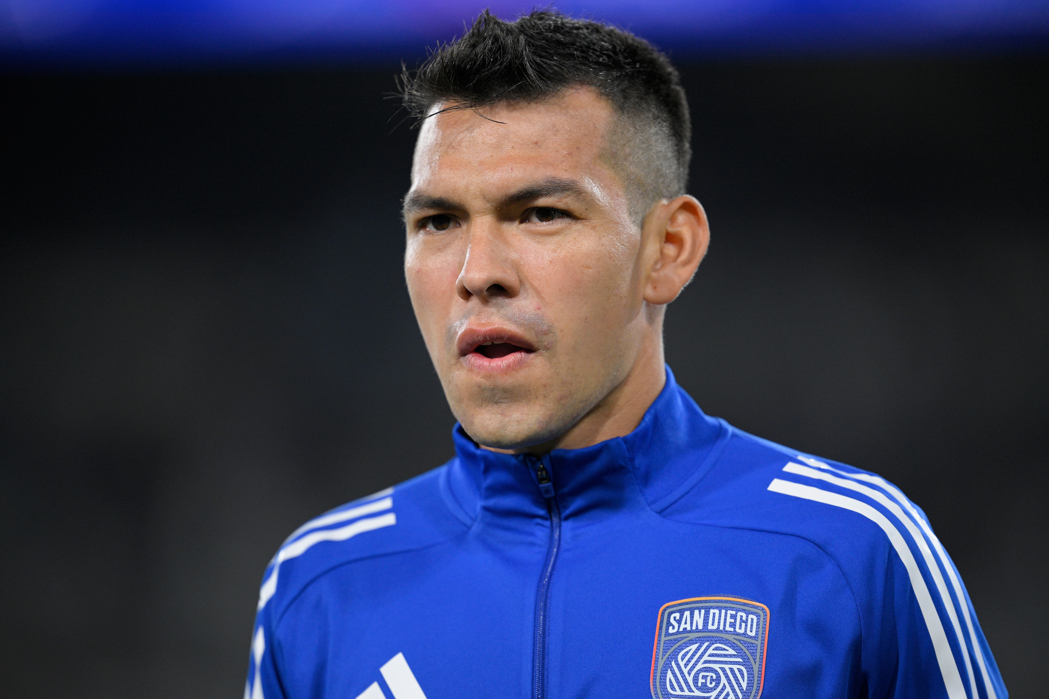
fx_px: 11655
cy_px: 350
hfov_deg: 5.2
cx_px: 524
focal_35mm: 400
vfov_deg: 3.4
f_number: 2.8
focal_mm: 400
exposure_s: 1/1250
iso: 2000
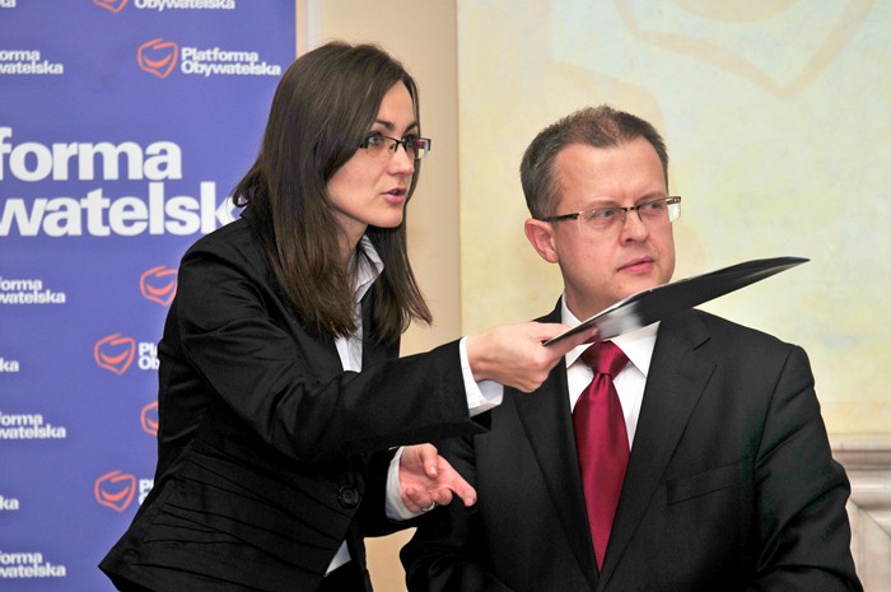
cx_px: 446
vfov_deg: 13.0
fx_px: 2596
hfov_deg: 19.5
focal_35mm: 105
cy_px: 296
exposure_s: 1/60
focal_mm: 70
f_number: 5
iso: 200
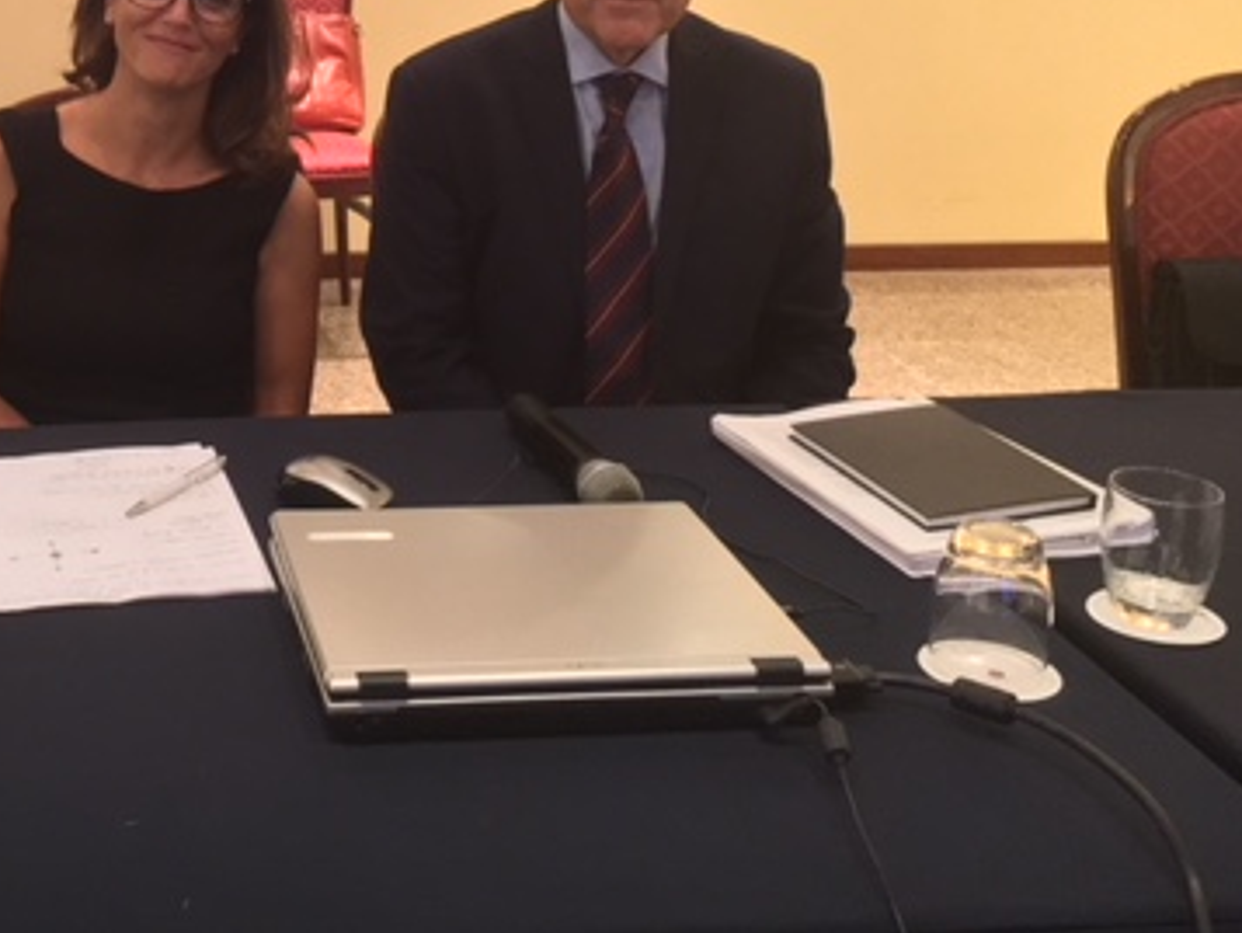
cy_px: 111
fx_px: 1866
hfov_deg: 35.4
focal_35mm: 52
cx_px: 223
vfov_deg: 27.2
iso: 200
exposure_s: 1/25
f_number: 2.2
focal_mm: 4.15
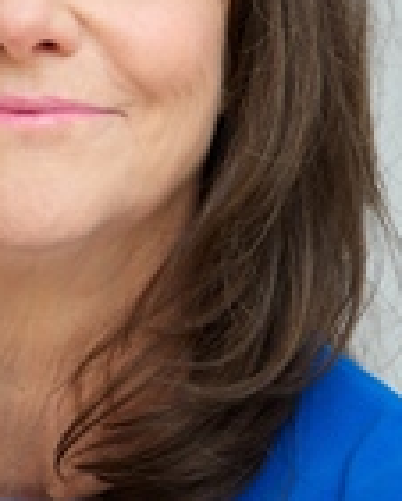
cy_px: 181
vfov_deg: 2.9
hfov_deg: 2.3
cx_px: 36
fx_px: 9850
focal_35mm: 663
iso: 500
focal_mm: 250
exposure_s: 1/60
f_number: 5.6
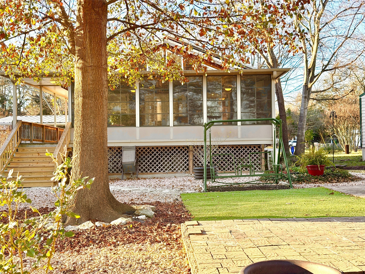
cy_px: 137
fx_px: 506
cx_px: 182
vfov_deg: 30.3
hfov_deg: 39.7
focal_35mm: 48
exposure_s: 1/625
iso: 100
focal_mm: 6.76
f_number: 1.78
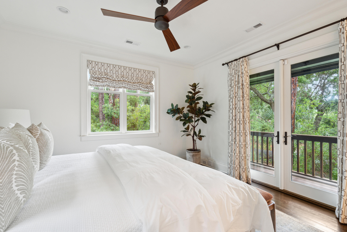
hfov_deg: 96.7
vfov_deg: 73.7
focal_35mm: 16
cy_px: 116
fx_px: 154
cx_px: 174
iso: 320
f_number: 7.1
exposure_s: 1/2
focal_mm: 16
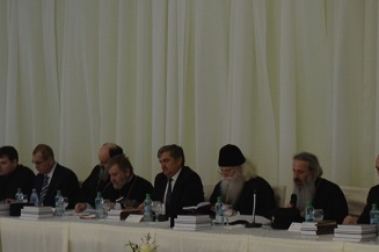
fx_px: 1388
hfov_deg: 15.5
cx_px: 289
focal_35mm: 132
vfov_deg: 10.4
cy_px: 102
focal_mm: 24
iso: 500
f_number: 4.5
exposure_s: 1/60
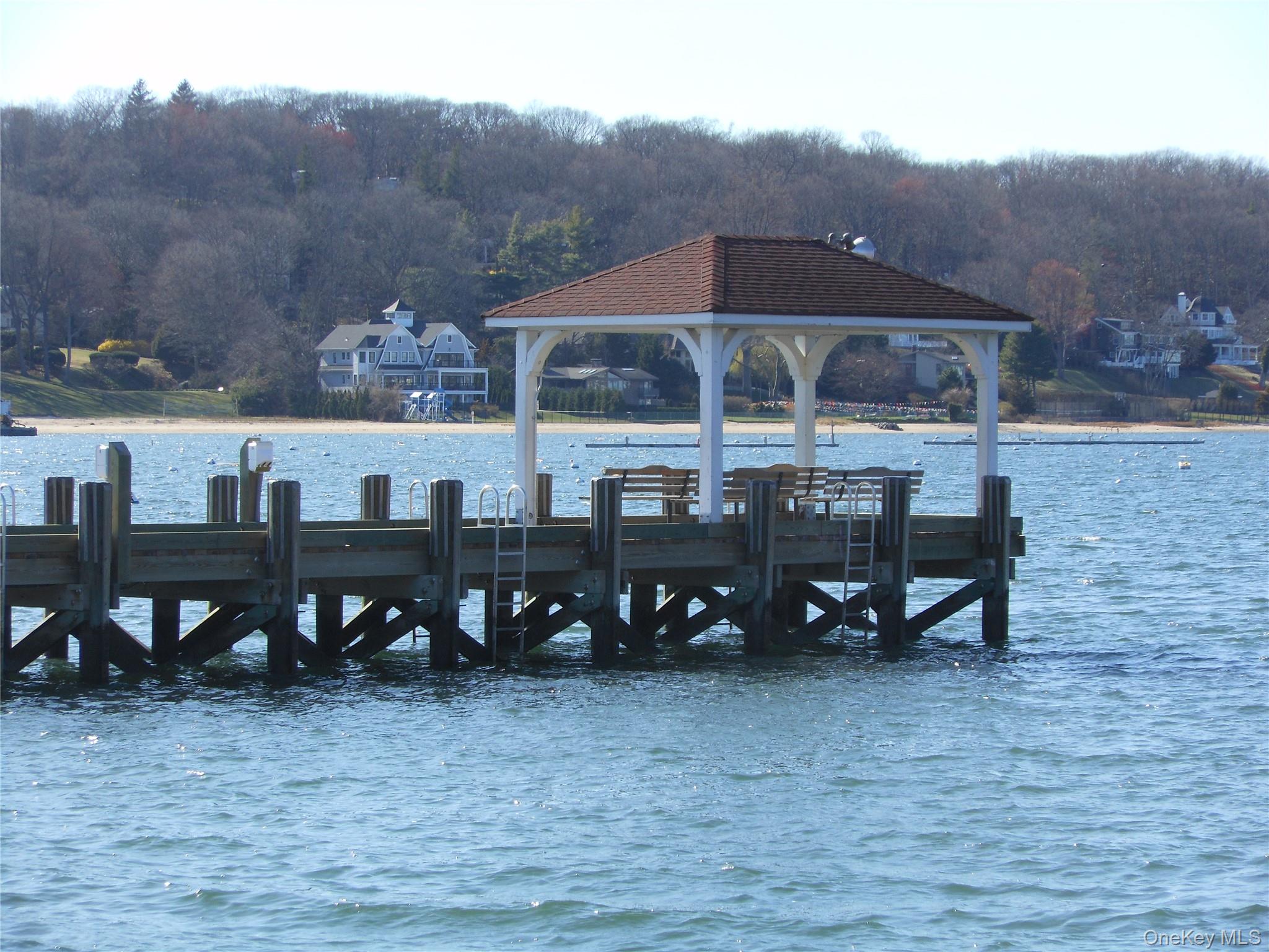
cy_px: 476
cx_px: 634
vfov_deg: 10.5
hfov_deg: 14.0
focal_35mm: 141
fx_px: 5169
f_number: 5.5
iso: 80
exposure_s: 1/200
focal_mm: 25.3
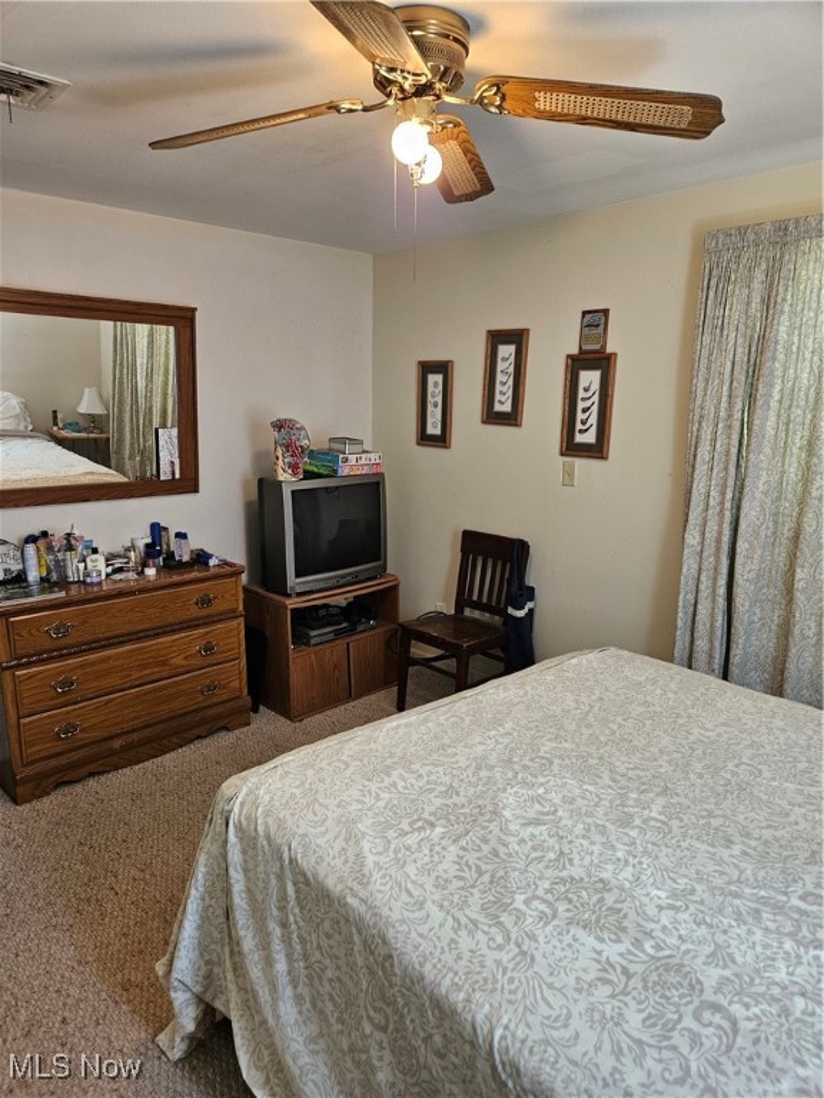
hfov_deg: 58.9
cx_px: 412
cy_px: 549
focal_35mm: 23
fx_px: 730
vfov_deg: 73.9
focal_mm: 5.4
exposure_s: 1/120
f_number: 1.8
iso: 160
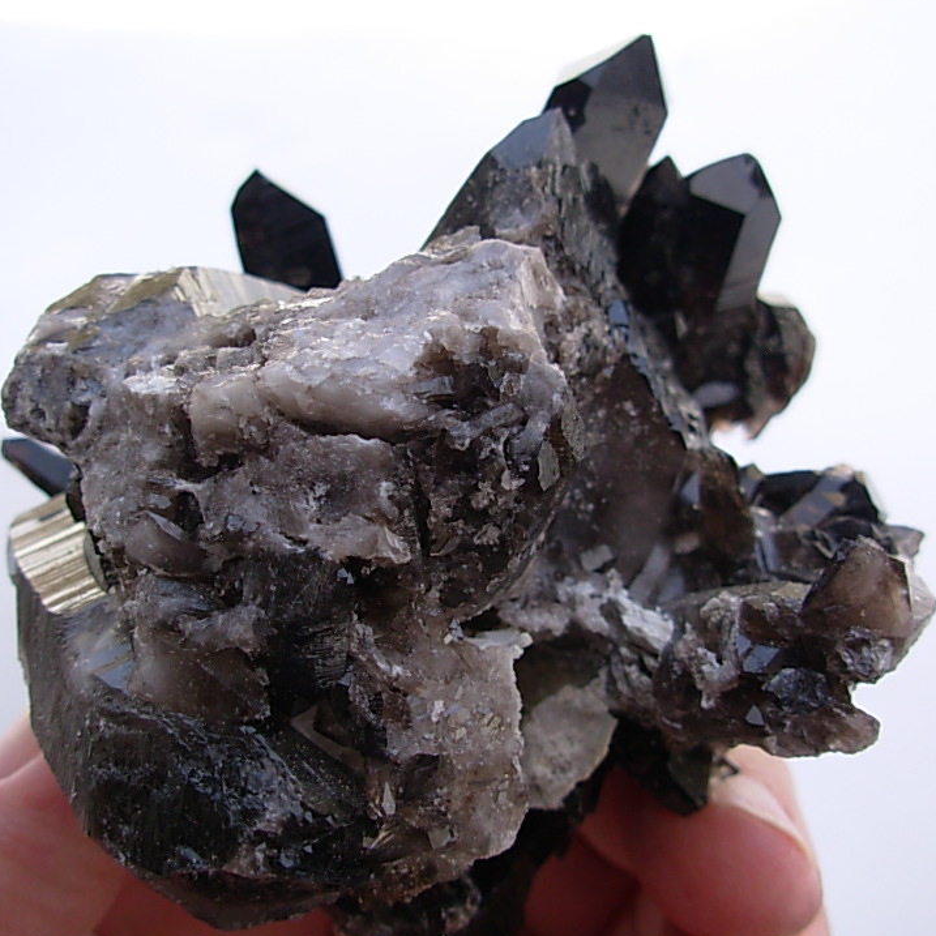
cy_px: 440
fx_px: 1468
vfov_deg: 35.3
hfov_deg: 35.4
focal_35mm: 48
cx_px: 479
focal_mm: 6.3
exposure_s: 1/192
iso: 50
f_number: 2.9
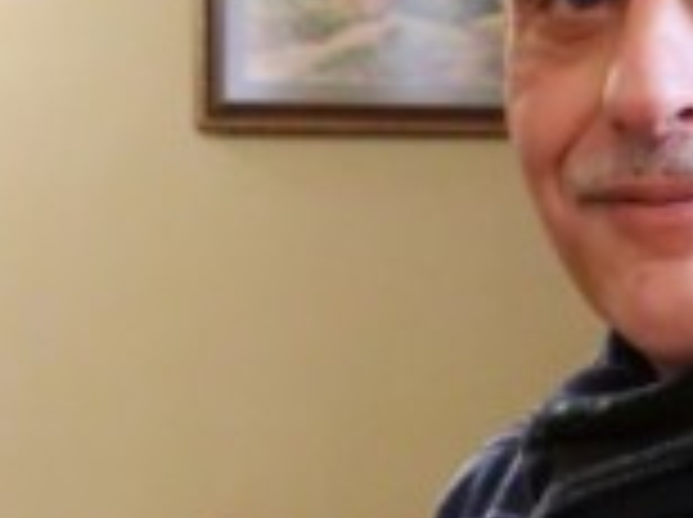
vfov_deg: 8.3
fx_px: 3458
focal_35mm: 173
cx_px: 234
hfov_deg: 11.4
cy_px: 869
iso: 3200
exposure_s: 1/60
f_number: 3.5
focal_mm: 13
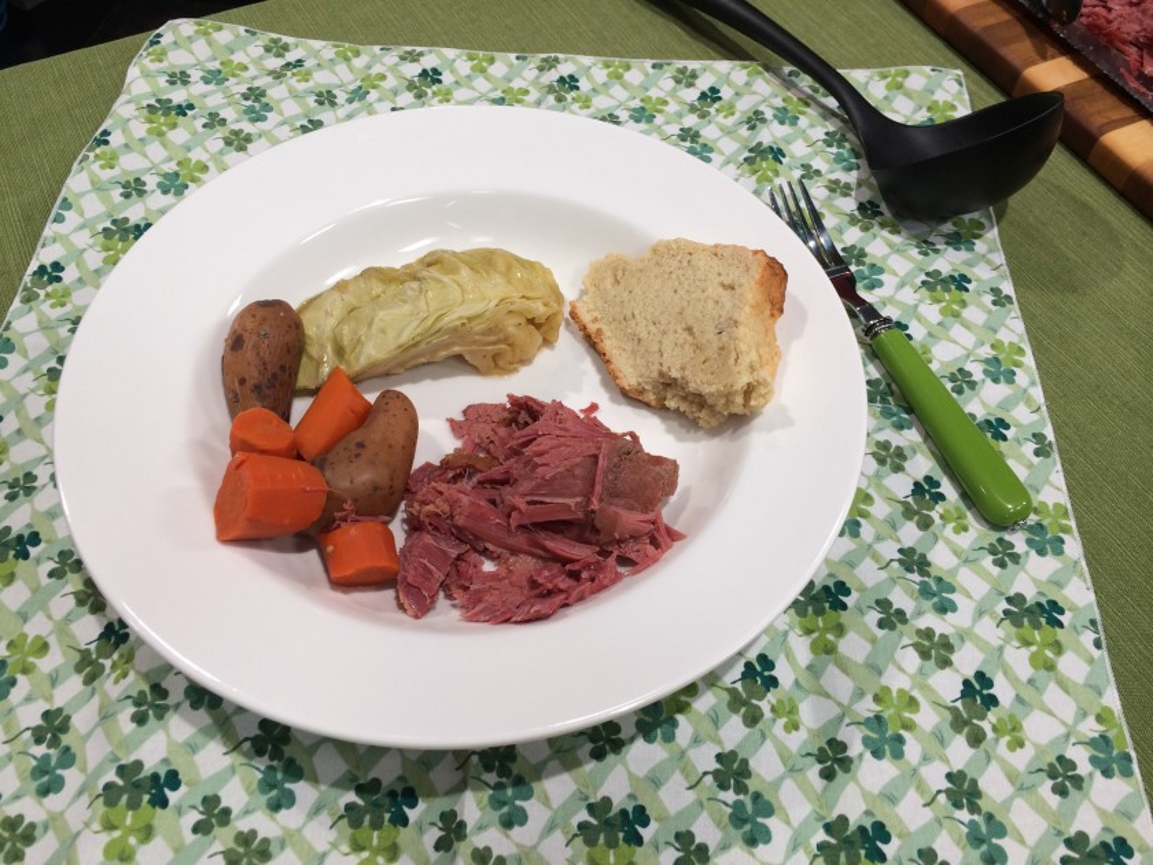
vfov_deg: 46.8
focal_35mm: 30
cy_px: 432
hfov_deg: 60.0
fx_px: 999
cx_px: 576
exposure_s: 1/60
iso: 40
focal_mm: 4.12
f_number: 2.2
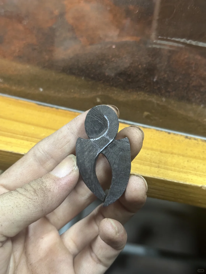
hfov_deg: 30.3
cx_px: 103
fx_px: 381
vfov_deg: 39.7
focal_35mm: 48
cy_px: 137
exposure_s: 1/33
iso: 500
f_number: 1.78
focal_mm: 6.86
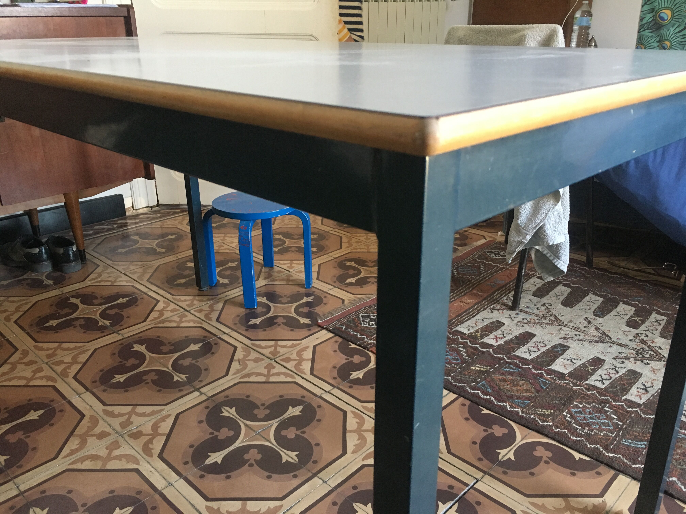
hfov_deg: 61.7
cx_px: 343
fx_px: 575
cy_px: 257
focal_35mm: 29
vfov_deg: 48.2
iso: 160
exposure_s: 1/33
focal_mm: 4.15
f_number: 2.2
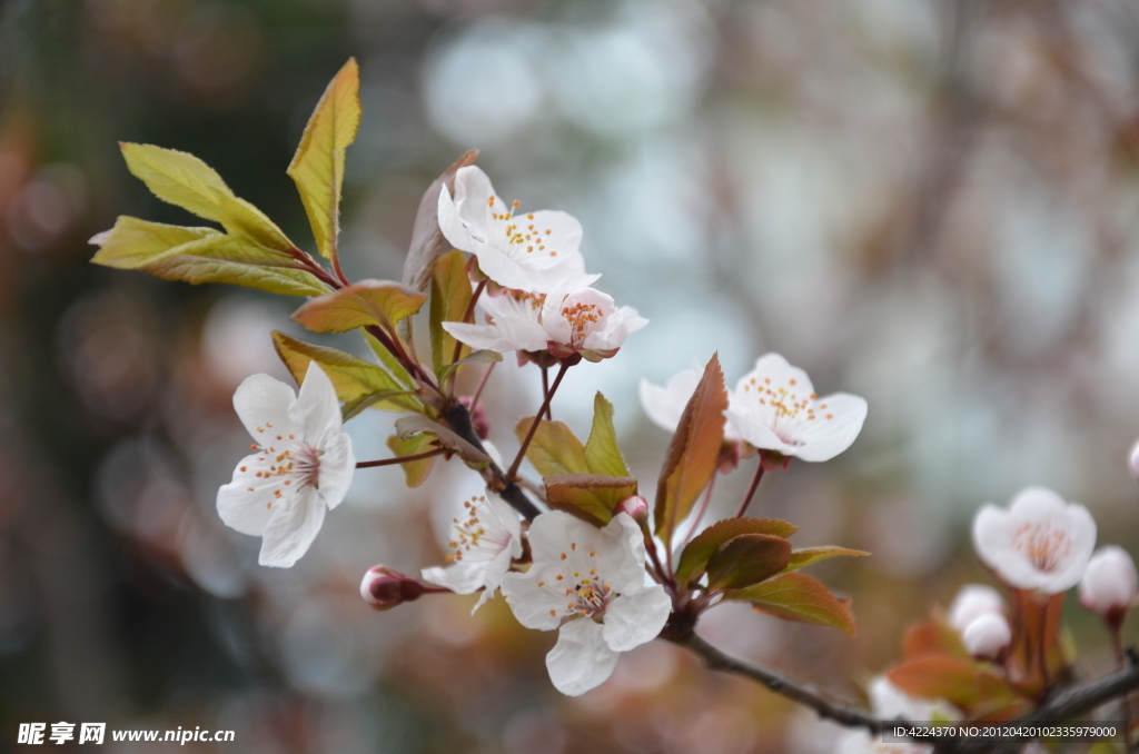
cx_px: 570
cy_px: 377
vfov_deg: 8.7
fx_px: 4972
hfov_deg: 13.1
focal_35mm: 158
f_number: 5.6
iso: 560
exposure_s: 1/400
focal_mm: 105
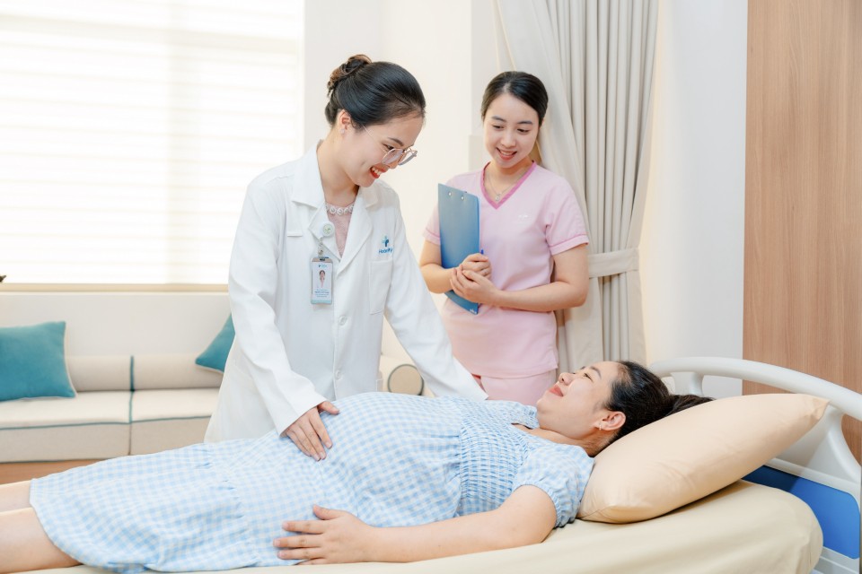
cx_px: 431
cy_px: 287
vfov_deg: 35.7
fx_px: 893
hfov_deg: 51.5
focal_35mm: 37
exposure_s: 1/200
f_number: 3.5
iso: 250
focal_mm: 37.3
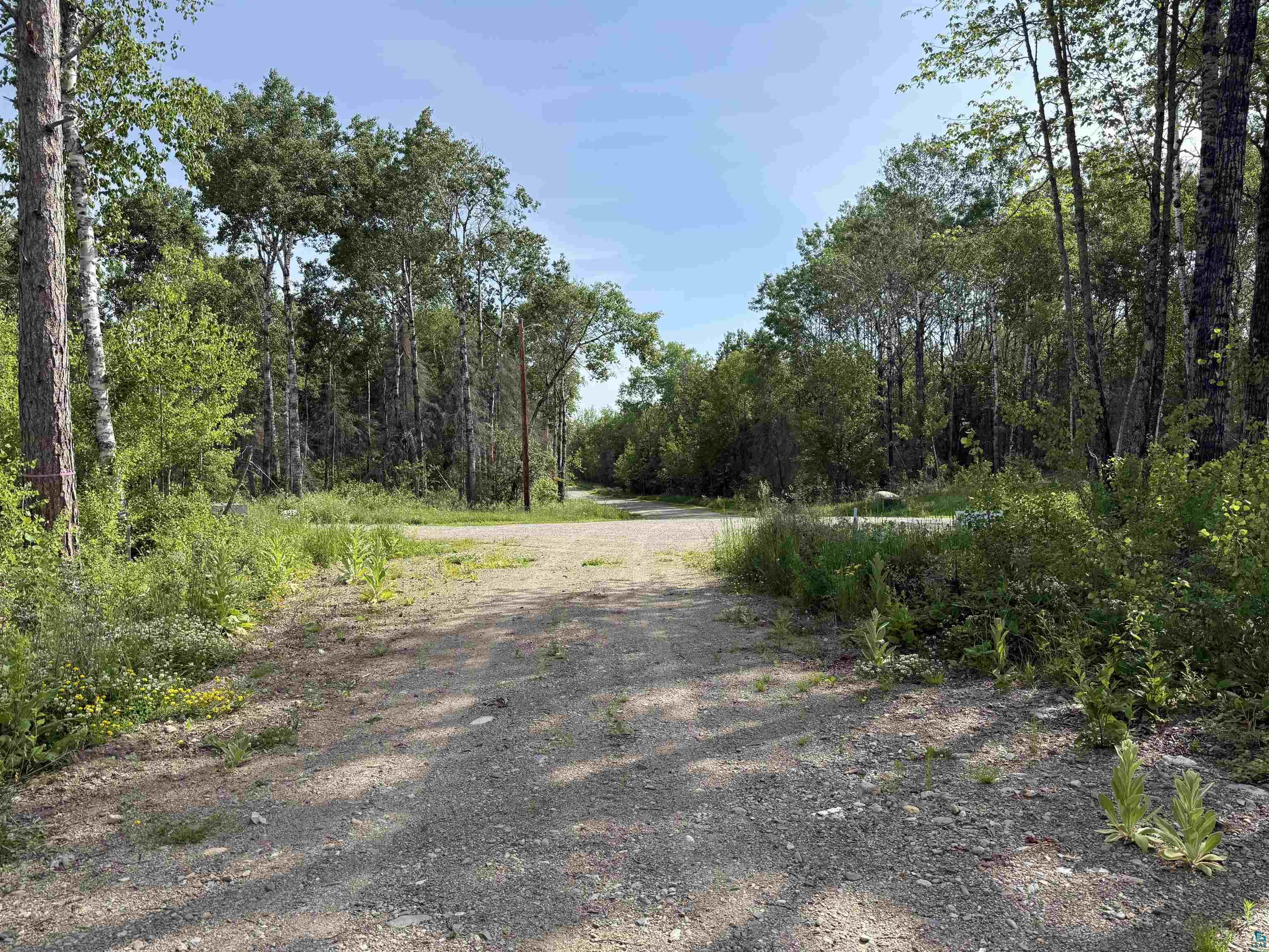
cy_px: 476
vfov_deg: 56.8
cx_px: 634
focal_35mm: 24
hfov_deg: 71.6
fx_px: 880
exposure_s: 1/3021
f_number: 1.78
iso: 100
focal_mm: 6.76
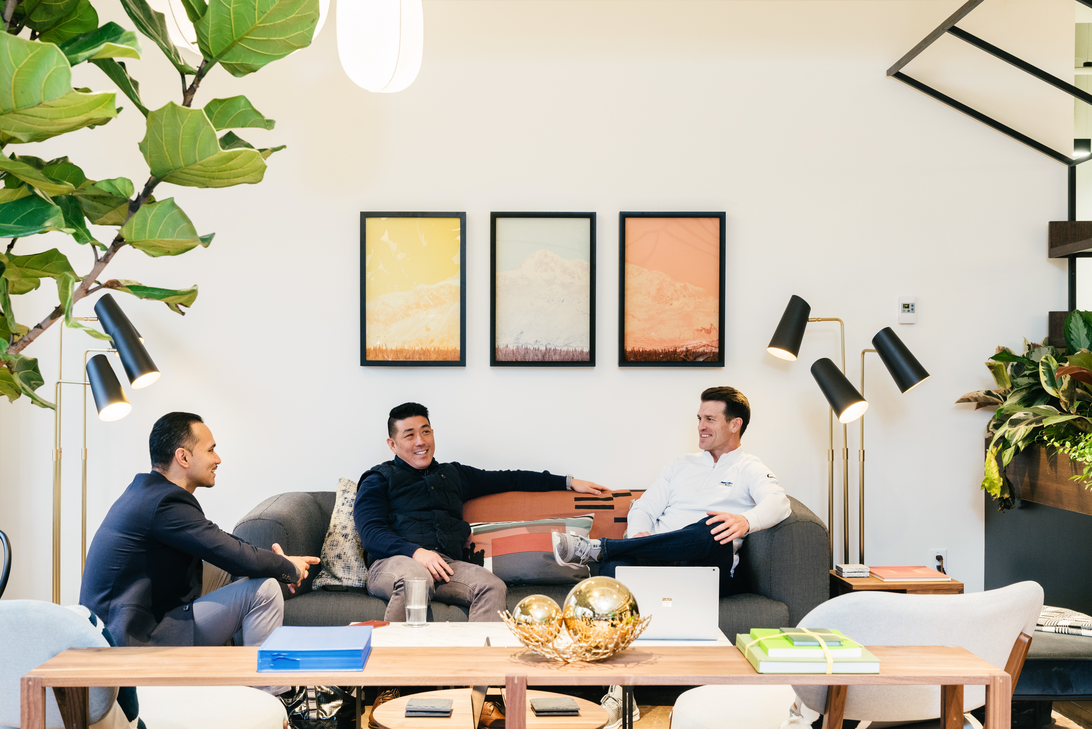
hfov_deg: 42.7
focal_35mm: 46
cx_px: 546
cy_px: 364
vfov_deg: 29.3
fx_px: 1395
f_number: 7.1
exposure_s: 1/15
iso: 1250
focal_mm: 46
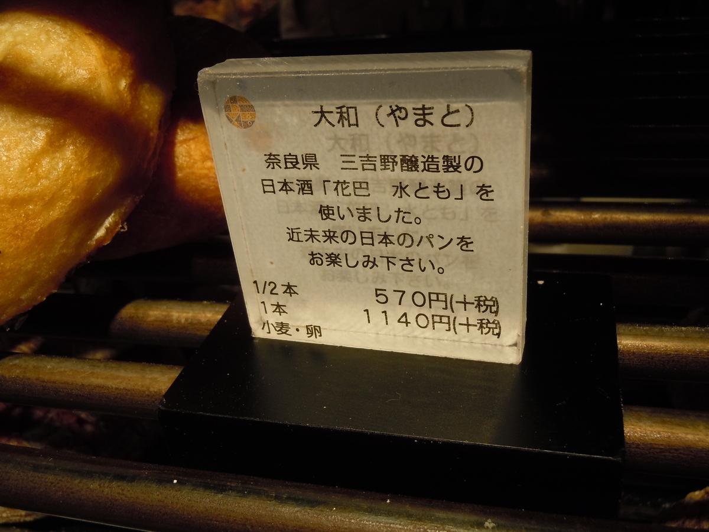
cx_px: 354
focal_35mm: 33
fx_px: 676
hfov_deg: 55.4
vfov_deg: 42.9
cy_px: 266
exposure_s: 1/125
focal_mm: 5.9
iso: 160
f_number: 4
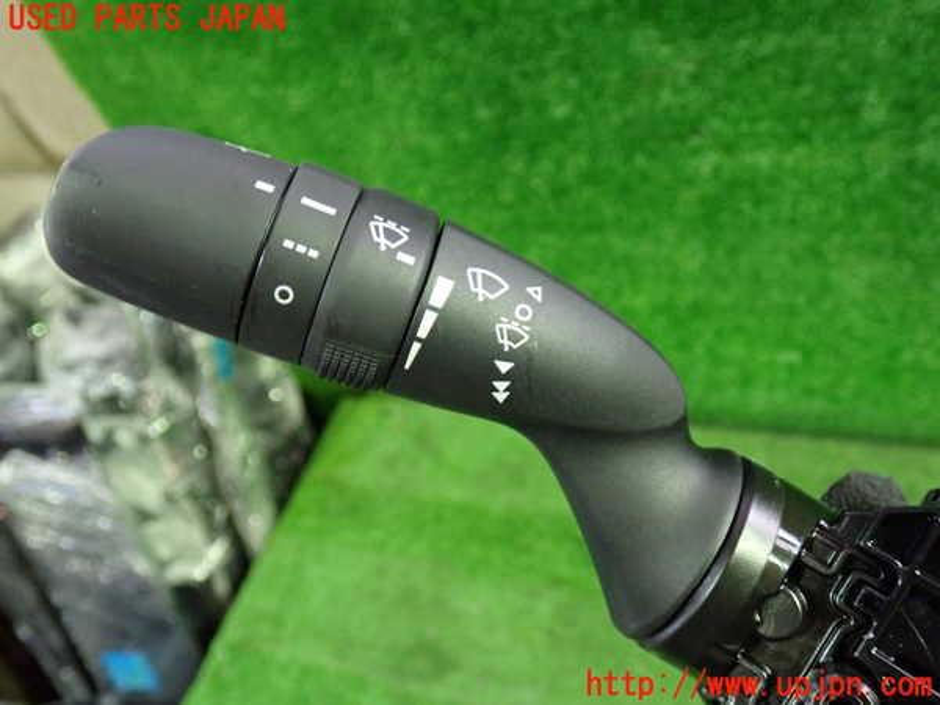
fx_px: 815
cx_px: 470
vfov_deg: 46.8
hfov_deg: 60.0
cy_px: 352
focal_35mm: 30
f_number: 2.3
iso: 800
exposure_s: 1/30
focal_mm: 5.4
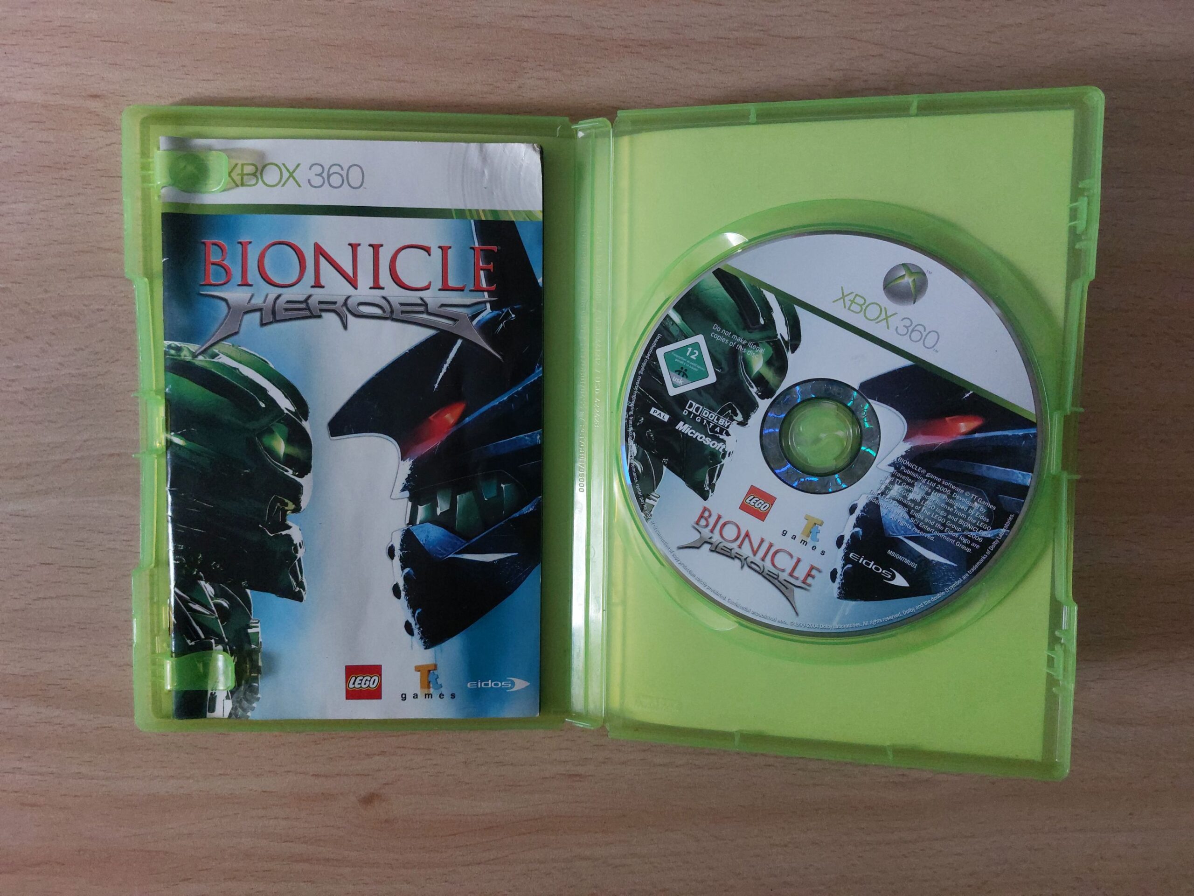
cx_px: 597
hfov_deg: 69.4
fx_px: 862
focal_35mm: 25
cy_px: 448
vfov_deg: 54.9
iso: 400
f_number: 1.8
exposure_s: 1/40
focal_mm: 5.23
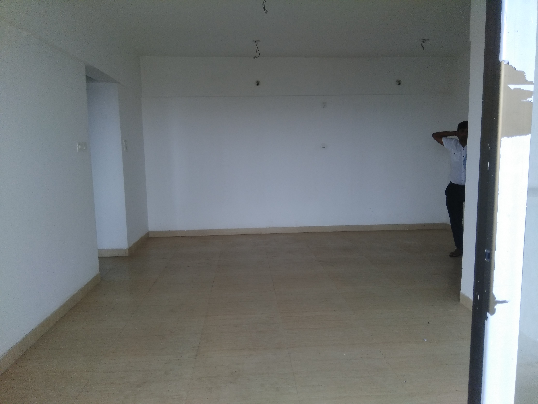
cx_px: 269
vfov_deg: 63.4
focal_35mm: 21
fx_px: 326
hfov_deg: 79.0
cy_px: 202
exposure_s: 1/33
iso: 160
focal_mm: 3.57
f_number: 2
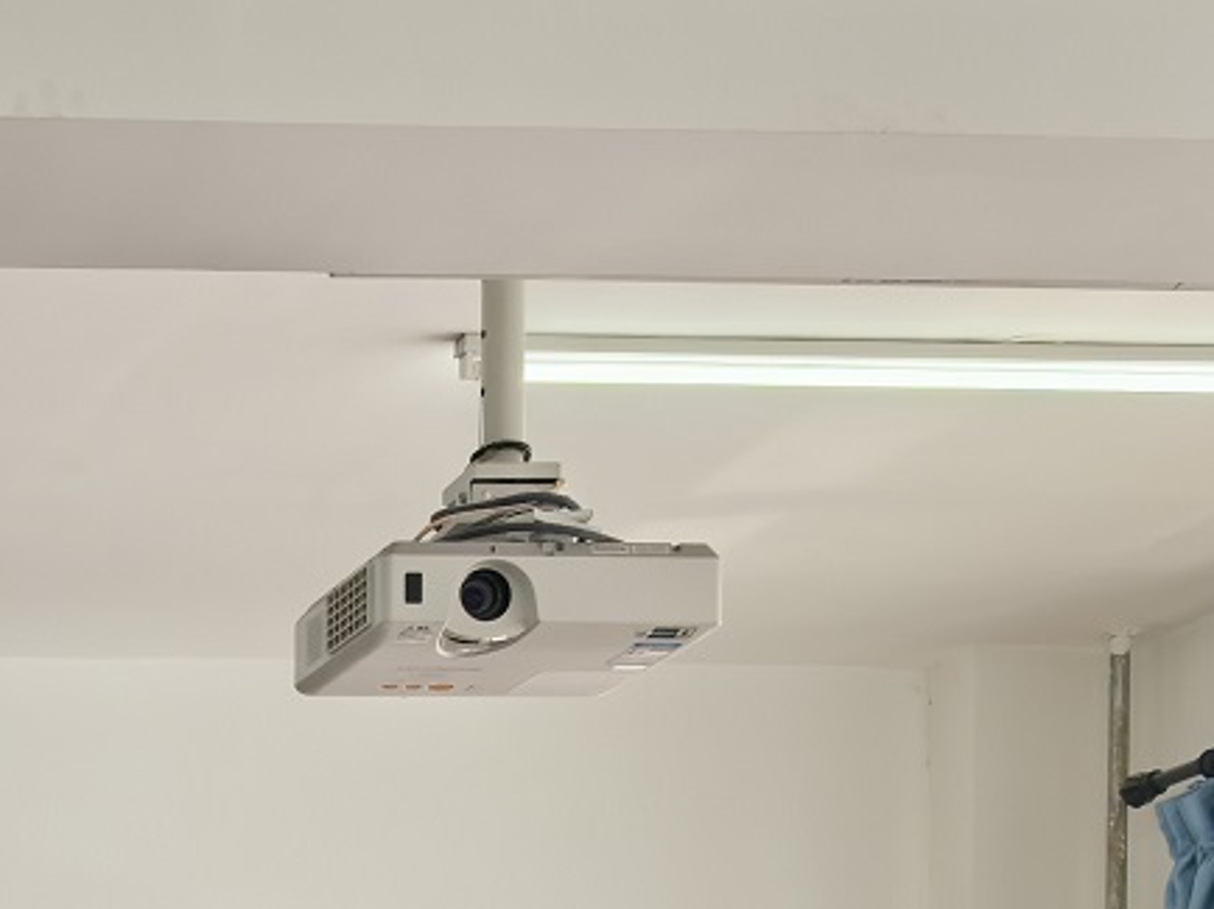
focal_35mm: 102
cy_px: 1663
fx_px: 3575
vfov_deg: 13.0
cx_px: -734
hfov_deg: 17.0
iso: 50
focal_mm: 6.98
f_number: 2
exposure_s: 1/132
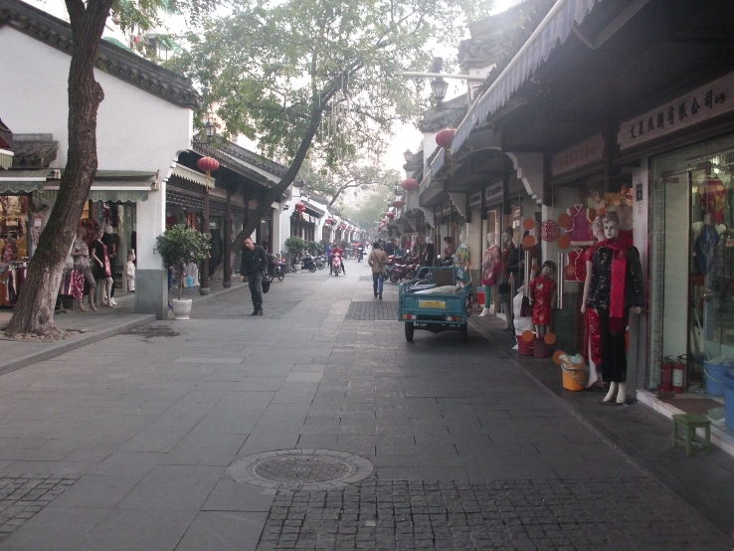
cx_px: 367
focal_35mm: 36
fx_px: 764
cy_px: 276
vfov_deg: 39.7
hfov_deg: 51.3
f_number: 2.9
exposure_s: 1/80
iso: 200
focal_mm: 6.3
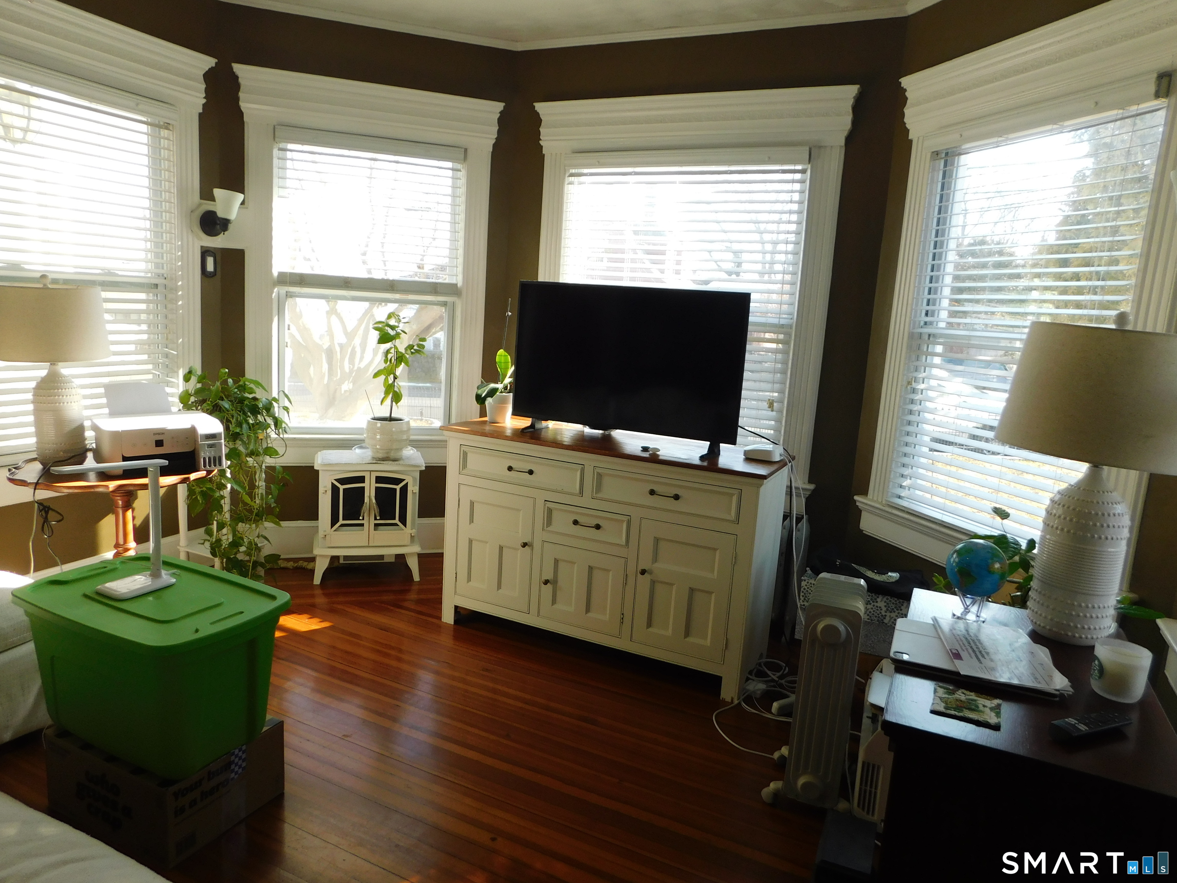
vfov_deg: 58.9
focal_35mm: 23
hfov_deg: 73.9
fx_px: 782
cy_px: 442
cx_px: 588
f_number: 3
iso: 125
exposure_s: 1/100
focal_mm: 4
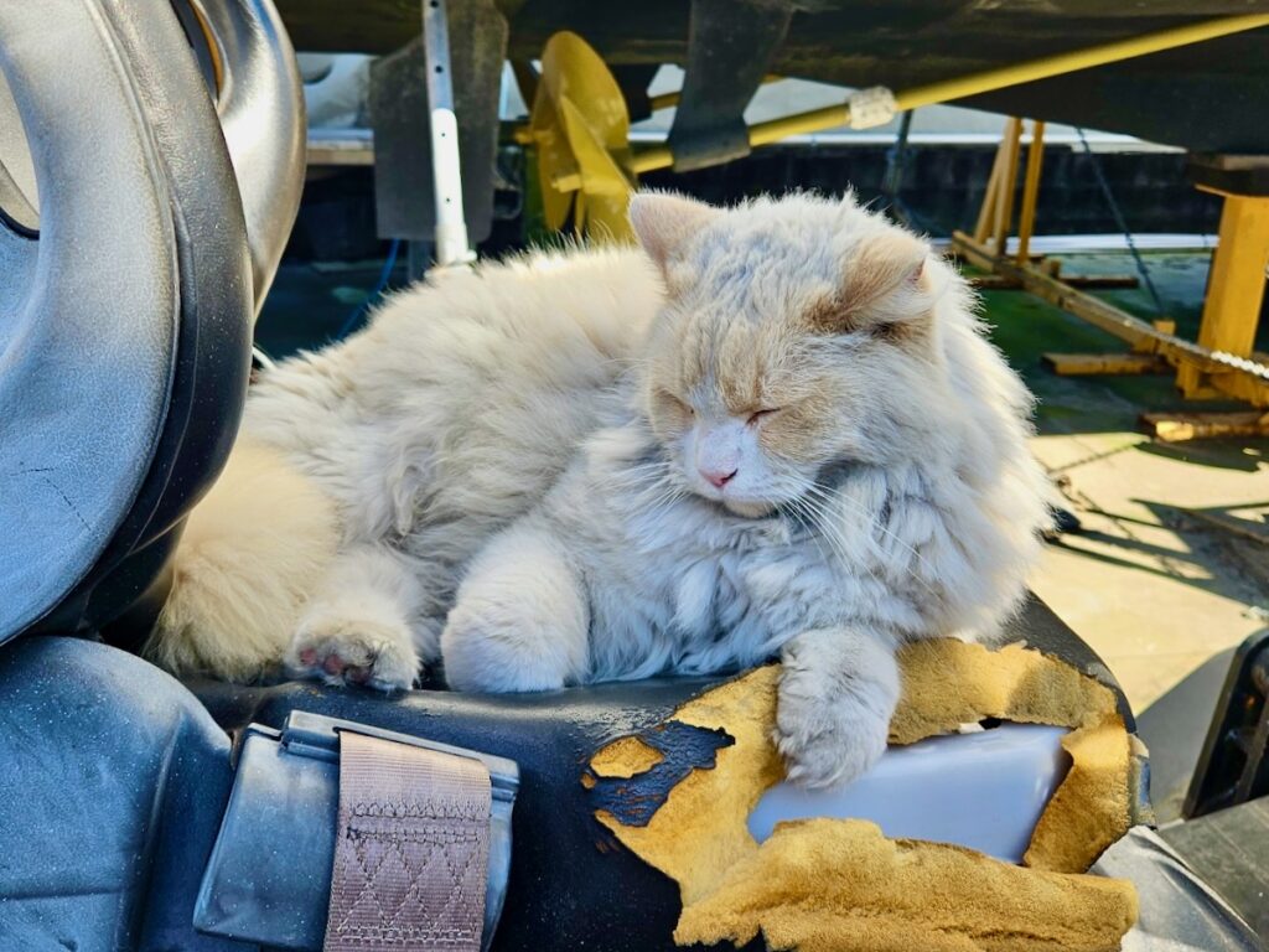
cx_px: 634
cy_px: 476
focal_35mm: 23
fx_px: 843
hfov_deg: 73.9
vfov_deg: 58.9
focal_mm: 5.4
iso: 25
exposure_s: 1/377
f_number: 1.8
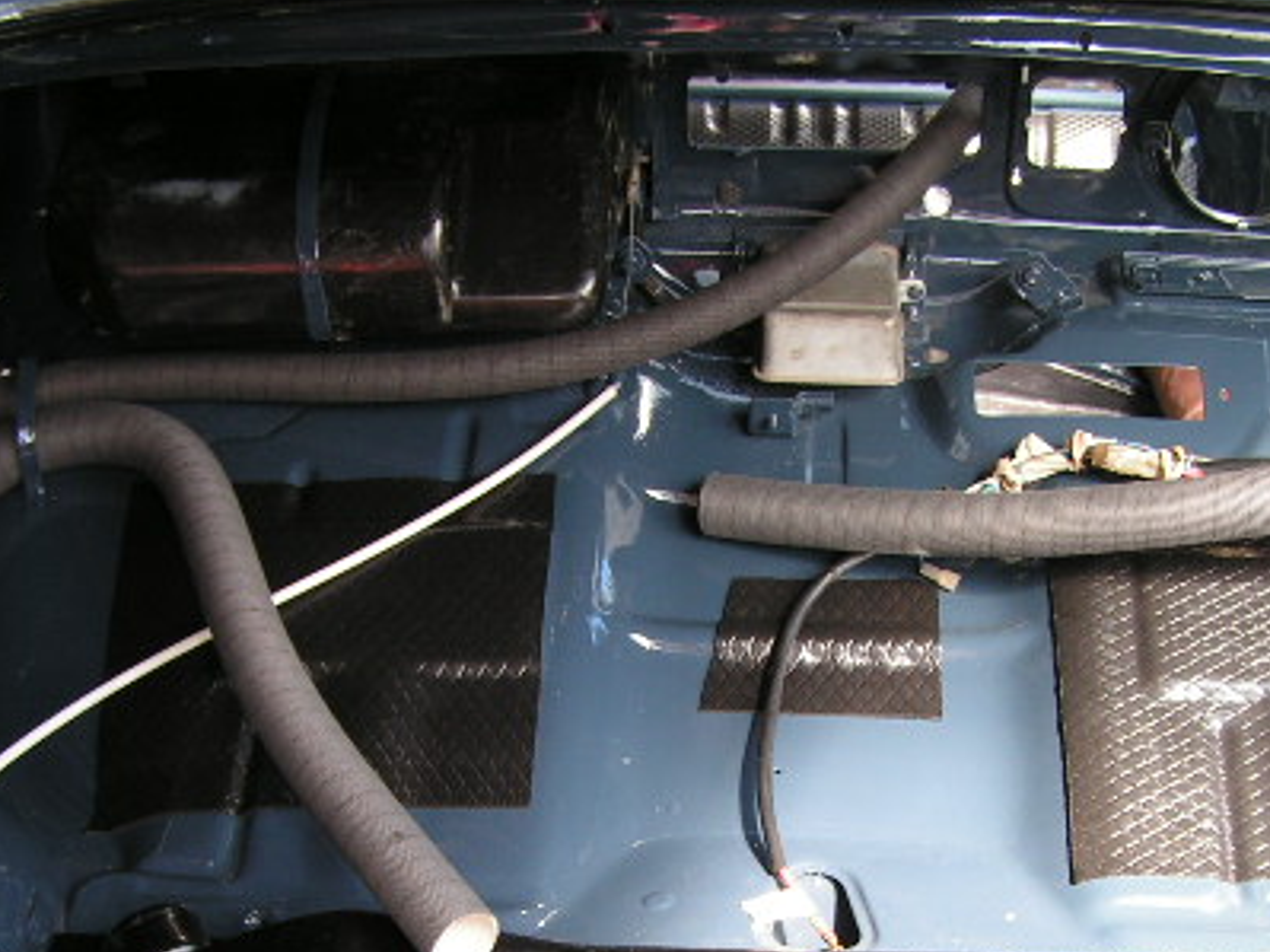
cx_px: 748
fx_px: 2237
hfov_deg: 31.6
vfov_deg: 23.7
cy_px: 739
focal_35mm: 61
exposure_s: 1/50
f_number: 3.2
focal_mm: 6.3
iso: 50
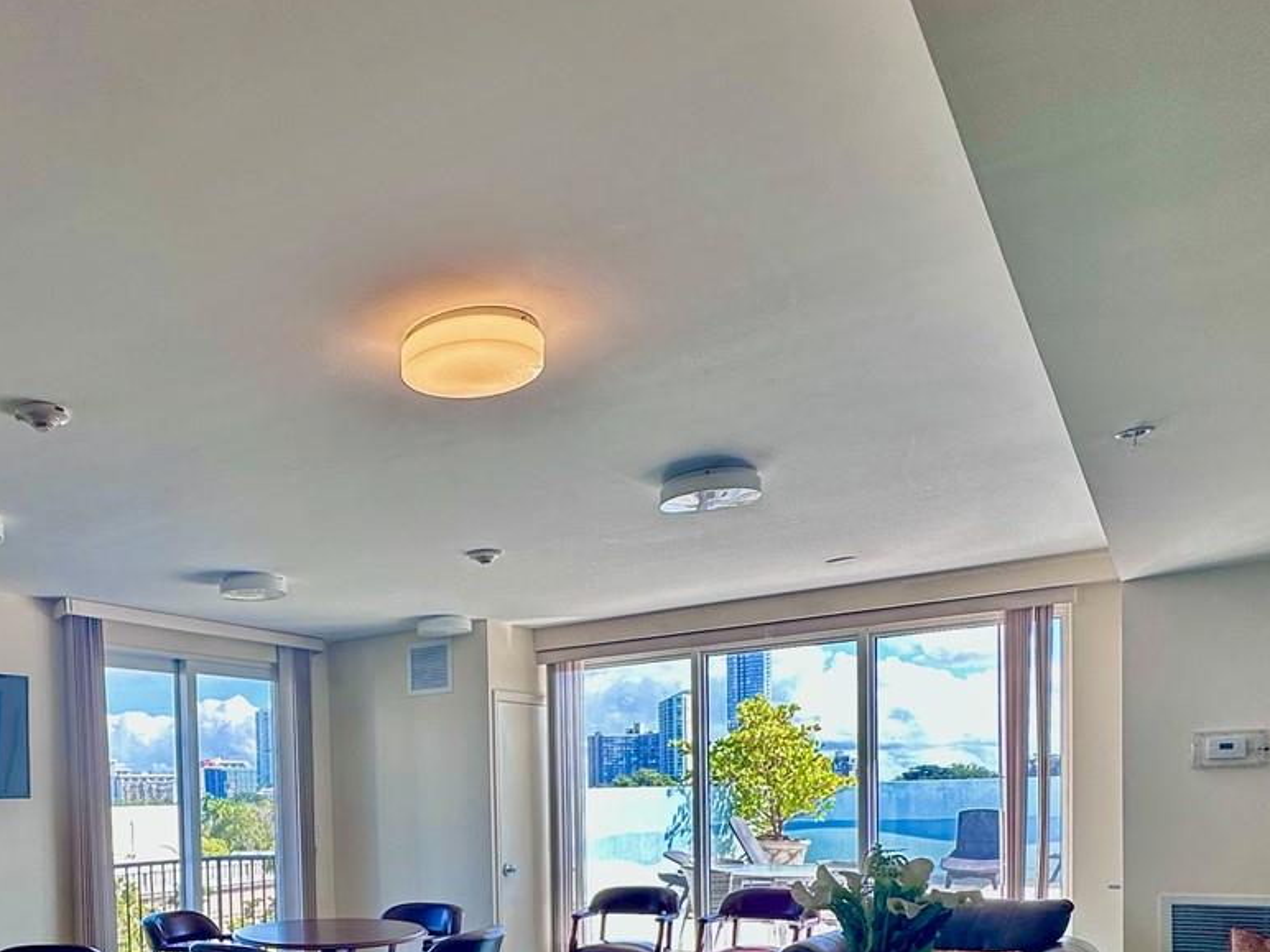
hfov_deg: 57.7
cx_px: 283
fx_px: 1064
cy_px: 839
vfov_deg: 44.3
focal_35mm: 29
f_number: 2.2
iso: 40
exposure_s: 1/116
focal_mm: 2.22
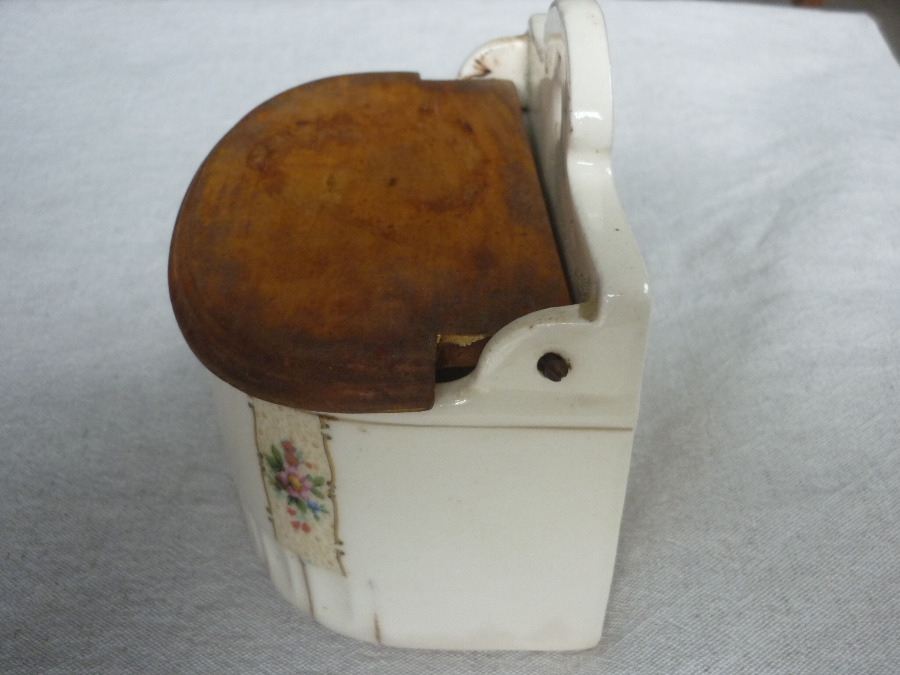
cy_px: 344
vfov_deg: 39.7
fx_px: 936
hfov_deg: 51.3
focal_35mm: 36
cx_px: 472
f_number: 2.8
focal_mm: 5.5
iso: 200
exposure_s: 1/30
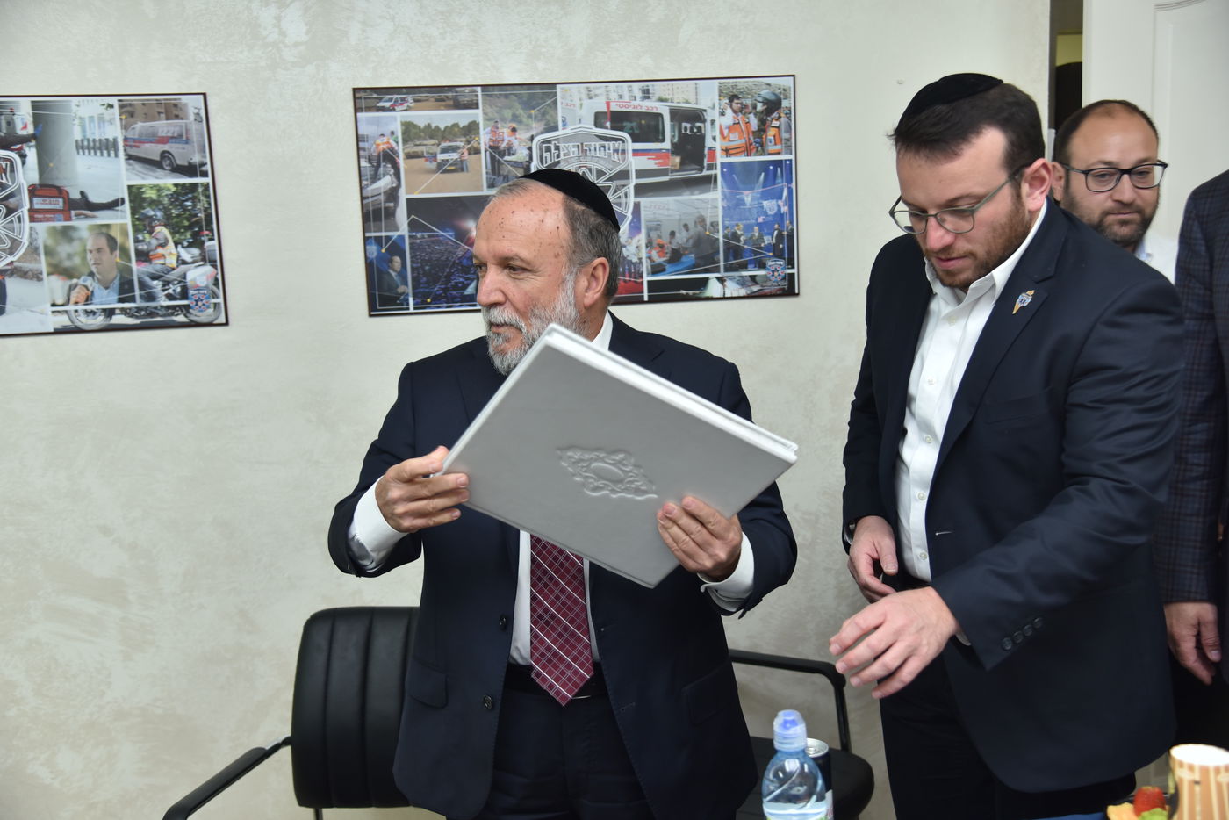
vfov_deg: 35.1
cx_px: 614
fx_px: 1297
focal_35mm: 38
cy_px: 410
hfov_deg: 50.7
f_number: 4
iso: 500
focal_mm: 38
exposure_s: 1/160
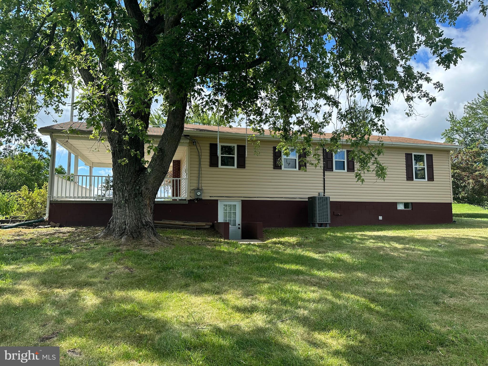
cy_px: 183
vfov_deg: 56.8
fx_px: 338
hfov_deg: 71.6
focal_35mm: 24
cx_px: 244
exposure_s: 1/1664
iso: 80
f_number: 1.78
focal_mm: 6.86
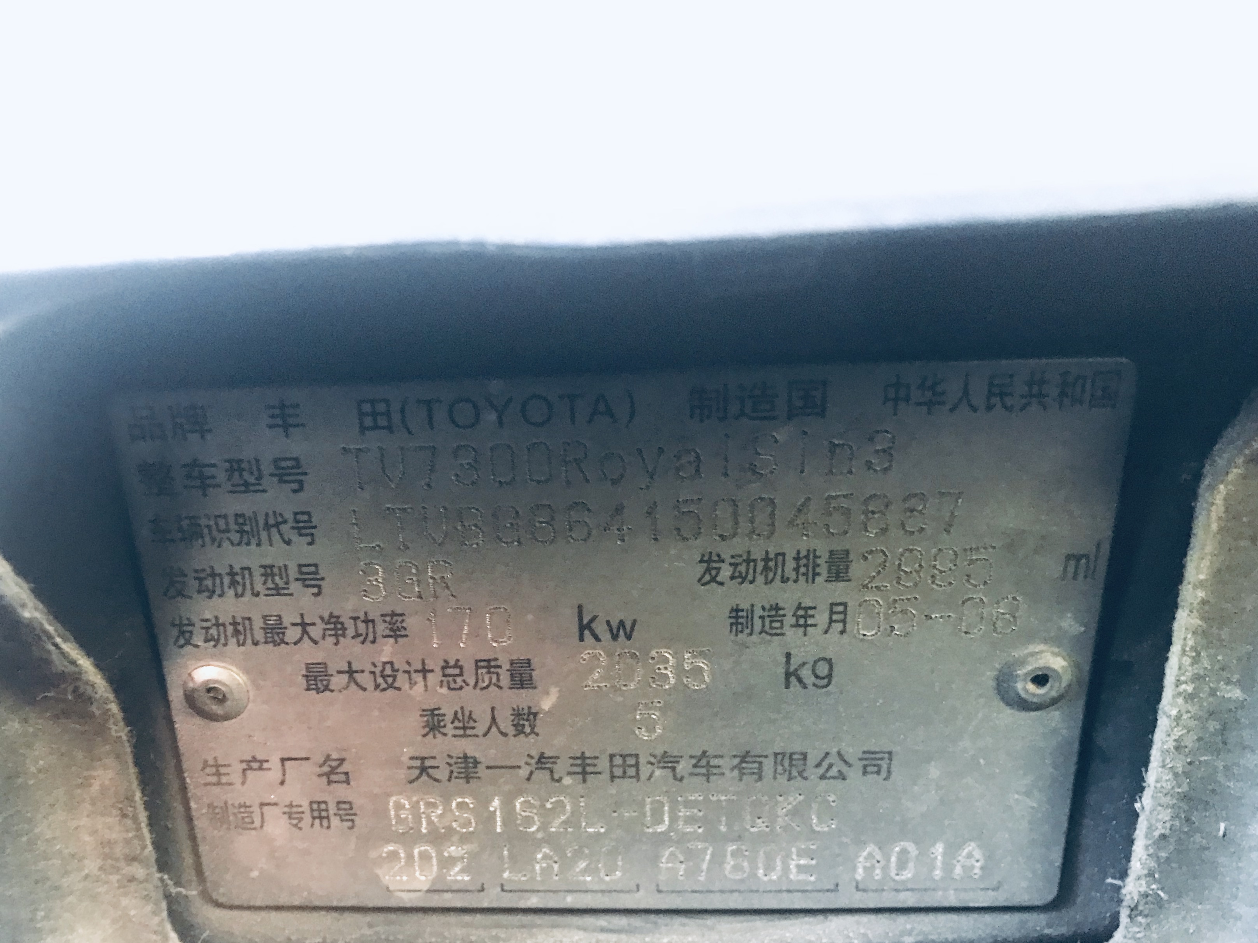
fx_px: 1272
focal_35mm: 35
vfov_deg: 40.4
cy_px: 584
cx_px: 511
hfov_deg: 52.3
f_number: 1.8
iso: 100
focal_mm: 3.99
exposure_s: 1/8
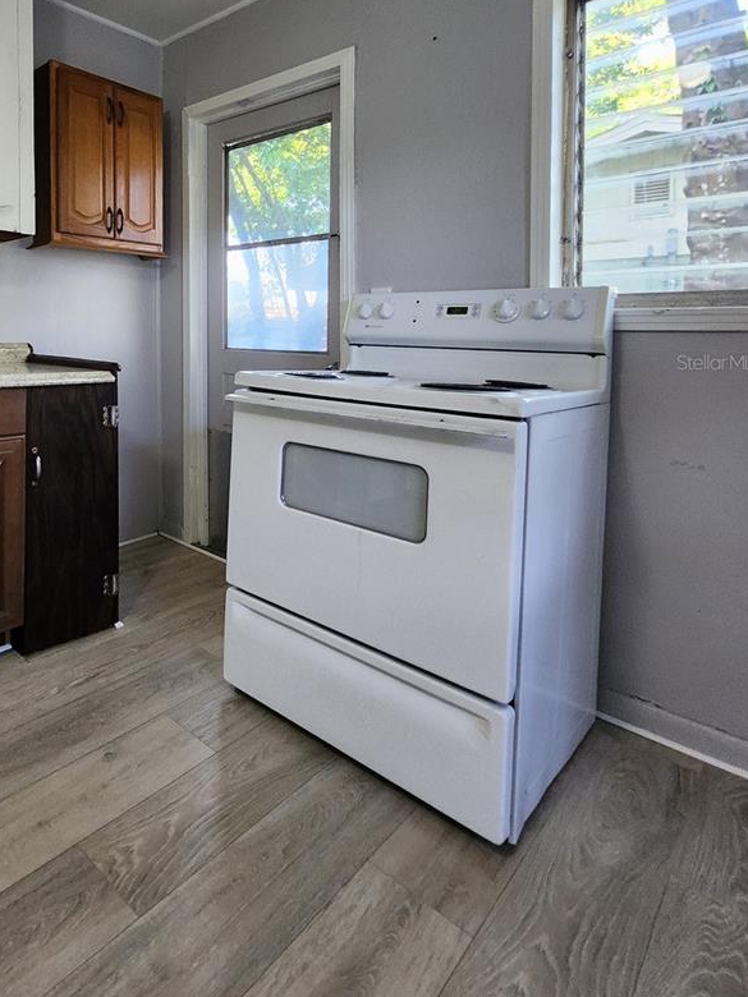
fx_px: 576
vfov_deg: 79.9
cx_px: 192
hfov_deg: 62.4
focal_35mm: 20
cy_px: 362
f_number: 2.2
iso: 400
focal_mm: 1.74
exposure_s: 1/60
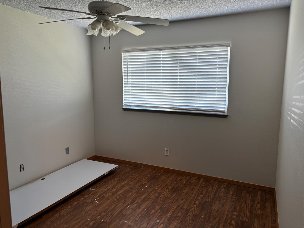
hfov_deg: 67.3
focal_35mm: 26
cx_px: 152
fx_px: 228
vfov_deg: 53.1
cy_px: 114
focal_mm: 5.96
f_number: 1.6
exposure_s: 1/60
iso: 125
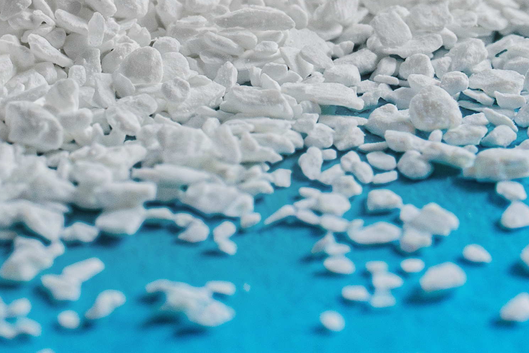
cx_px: 346
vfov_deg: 2.1
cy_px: -13
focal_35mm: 669
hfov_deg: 3.1
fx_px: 9828
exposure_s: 1/125
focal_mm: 105
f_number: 10
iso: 320
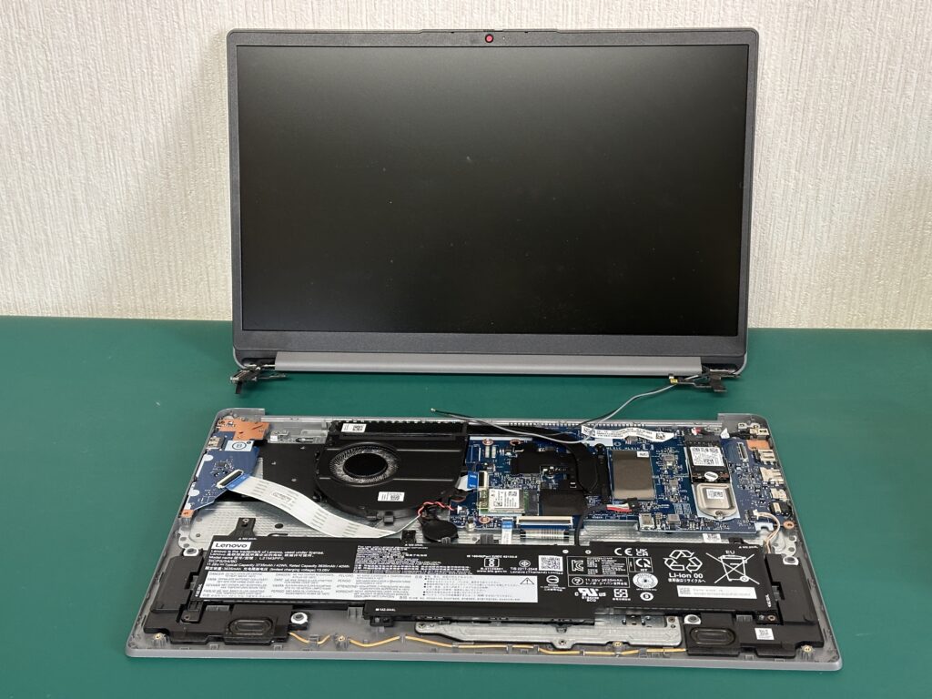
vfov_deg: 30.3
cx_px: 466
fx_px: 1292
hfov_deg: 39.7
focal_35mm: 48
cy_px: 350
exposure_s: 1/33
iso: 320
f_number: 1.78
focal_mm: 6.86
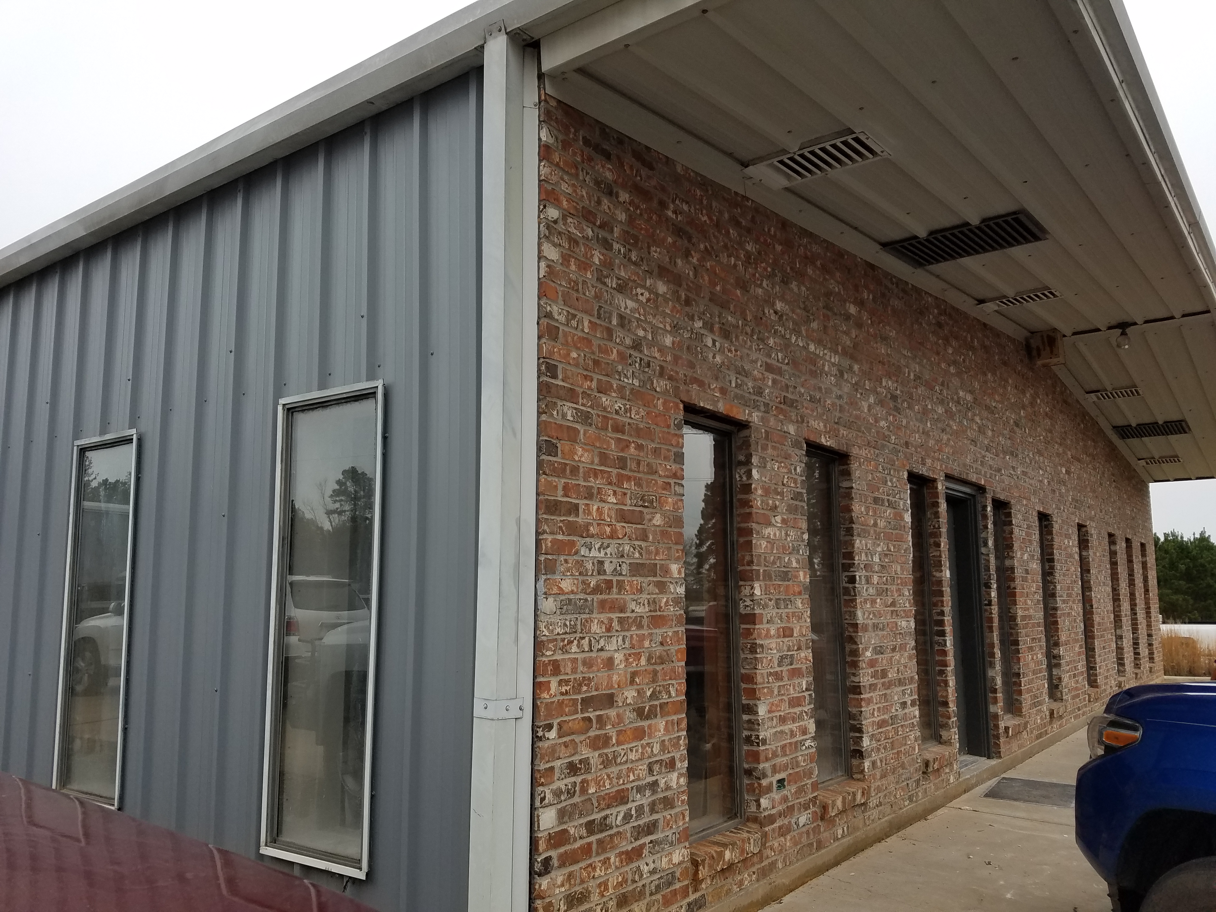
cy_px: 456
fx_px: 913
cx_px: 608
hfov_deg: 67.3
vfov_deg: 53.1
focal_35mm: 26
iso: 50
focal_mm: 4.2
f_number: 1.7
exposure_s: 1/1006
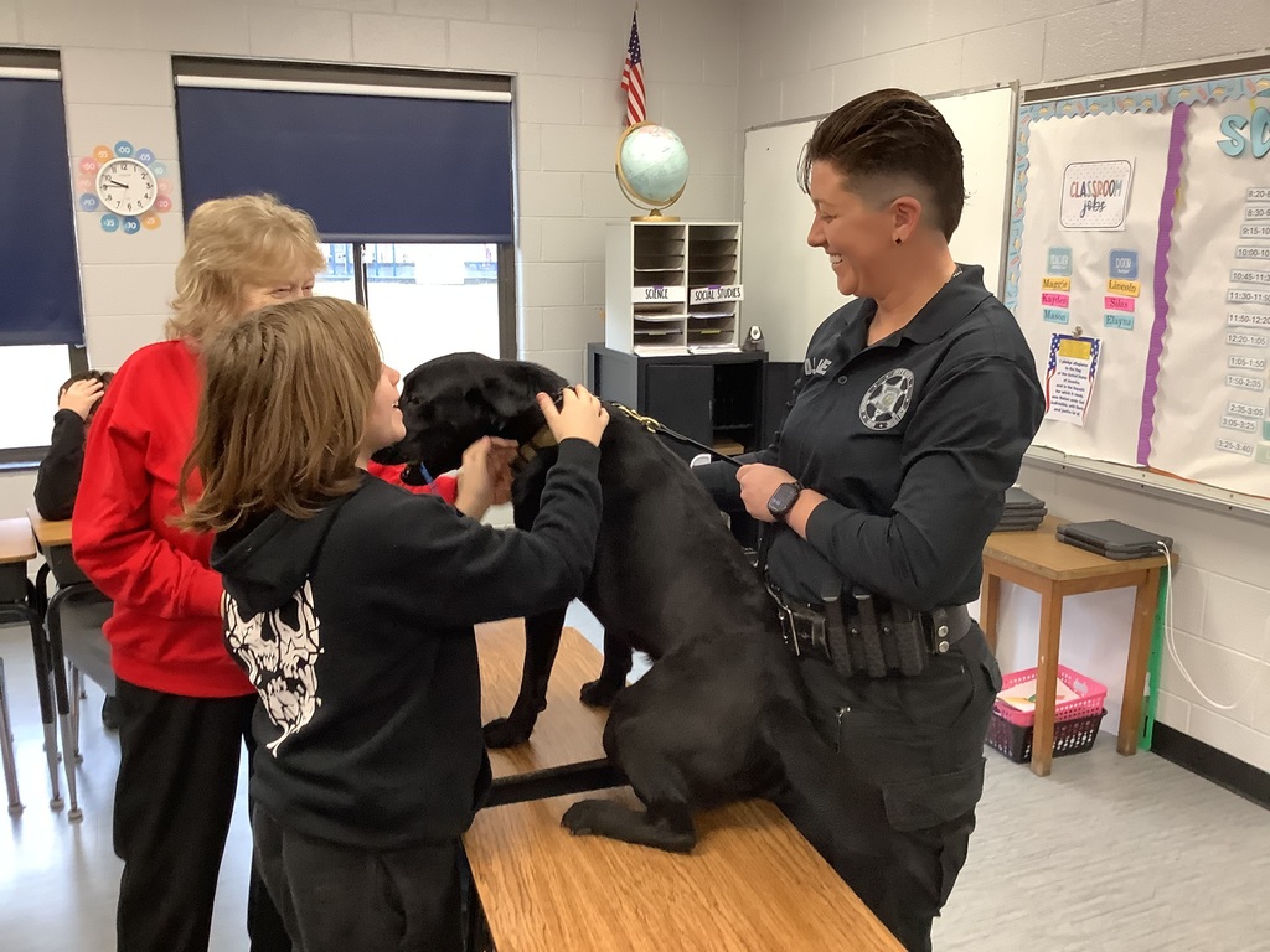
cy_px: 476
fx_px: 1137
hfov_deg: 58.4
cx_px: 635
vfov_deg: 45.4
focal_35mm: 31
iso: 200
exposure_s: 1/60
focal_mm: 3.3
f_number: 2.4
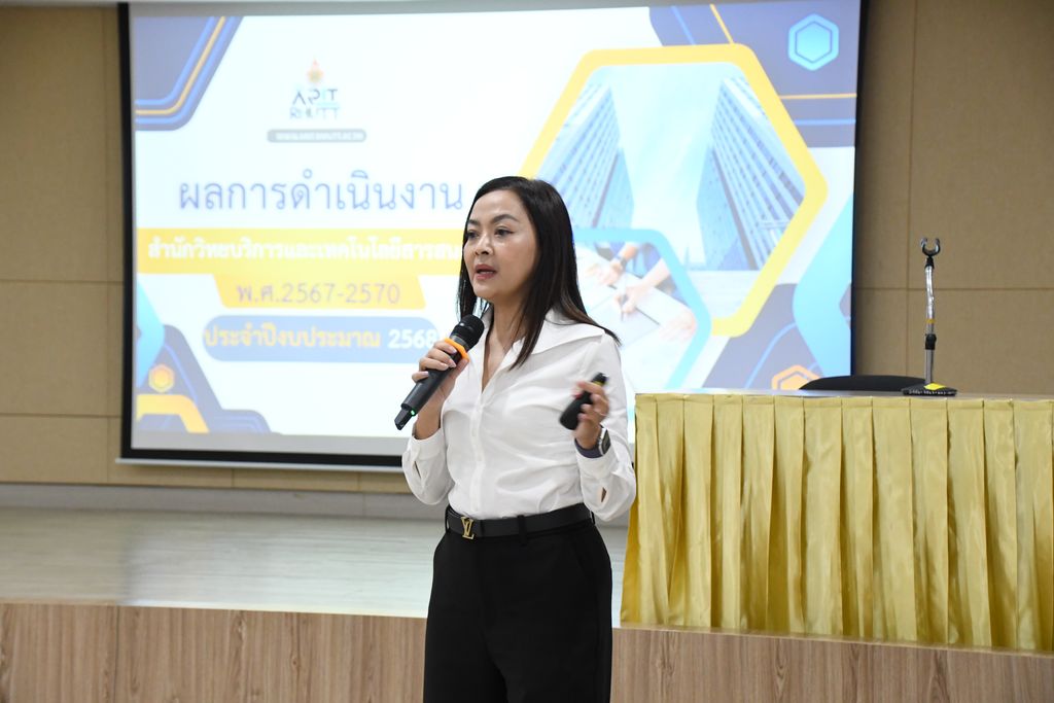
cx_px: 527
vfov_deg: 15.7
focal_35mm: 87
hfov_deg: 23.4
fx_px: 2547
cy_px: 352
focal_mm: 58
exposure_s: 1/100
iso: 3200
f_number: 4.8
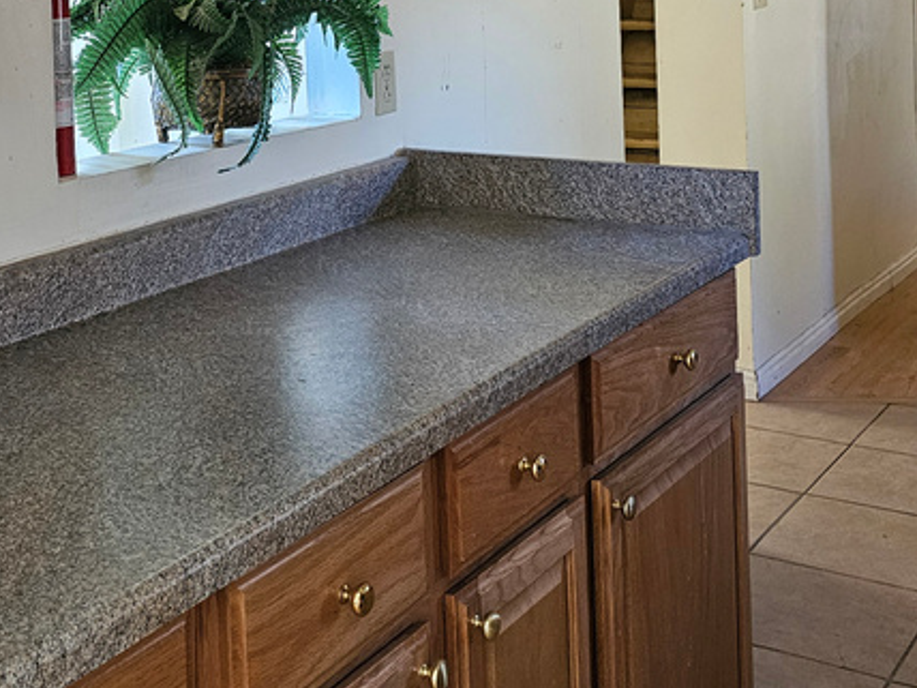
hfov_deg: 34.7
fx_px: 1457
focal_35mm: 55
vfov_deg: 25.3
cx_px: 317
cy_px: 2
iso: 640
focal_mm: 6.3
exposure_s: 1/120
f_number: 1.7
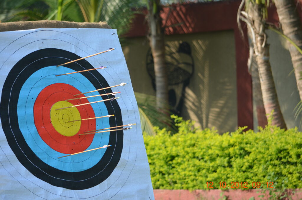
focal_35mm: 330
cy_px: 100
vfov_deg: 4.1
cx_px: 151
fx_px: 2762
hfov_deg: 6.3
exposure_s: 1/1000
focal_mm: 220
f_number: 5.3
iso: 450
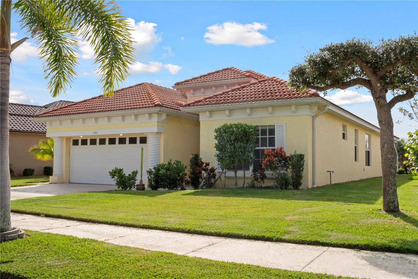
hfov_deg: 55.8
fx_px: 395
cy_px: 140
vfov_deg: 38.9
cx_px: 209
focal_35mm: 34
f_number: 22
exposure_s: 1/8
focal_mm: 22.7
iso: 100
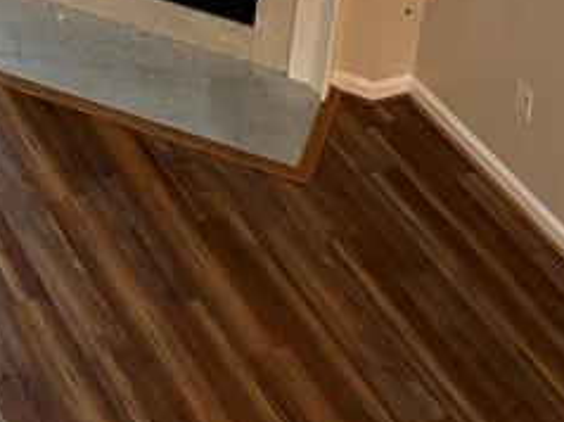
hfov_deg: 16.3
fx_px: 1823
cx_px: -244
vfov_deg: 11.8
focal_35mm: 112
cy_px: -434
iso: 250
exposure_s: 1/60
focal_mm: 5.96
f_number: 1.6
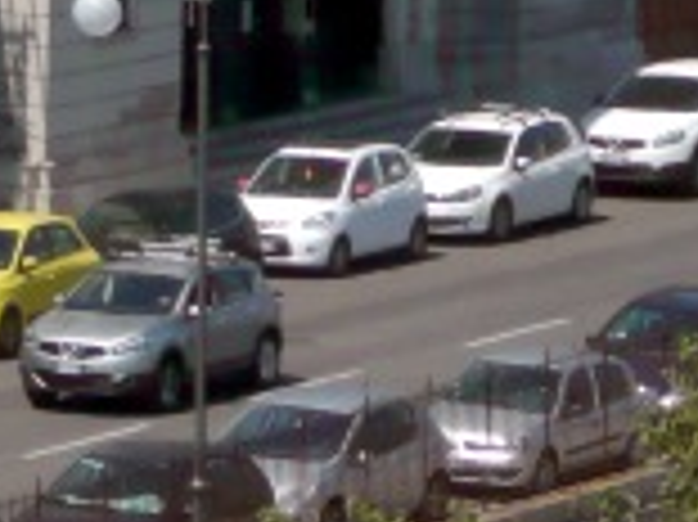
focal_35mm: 660
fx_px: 13298
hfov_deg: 3.0
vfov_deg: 2.2
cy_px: -472
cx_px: -761
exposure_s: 1/1000
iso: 100
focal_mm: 20.9
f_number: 4.7
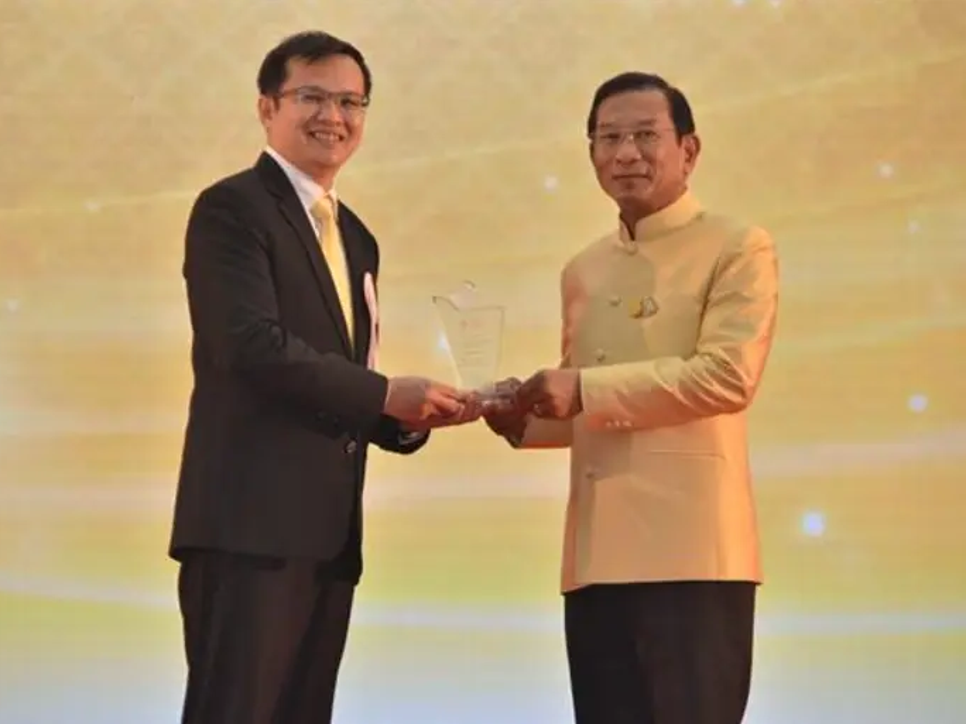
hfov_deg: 7.1
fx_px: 7786
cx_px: 467
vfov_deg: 5.3
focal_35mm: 279
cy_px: 361
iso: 1000
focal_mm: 170
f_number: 5.6
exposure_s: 1/250
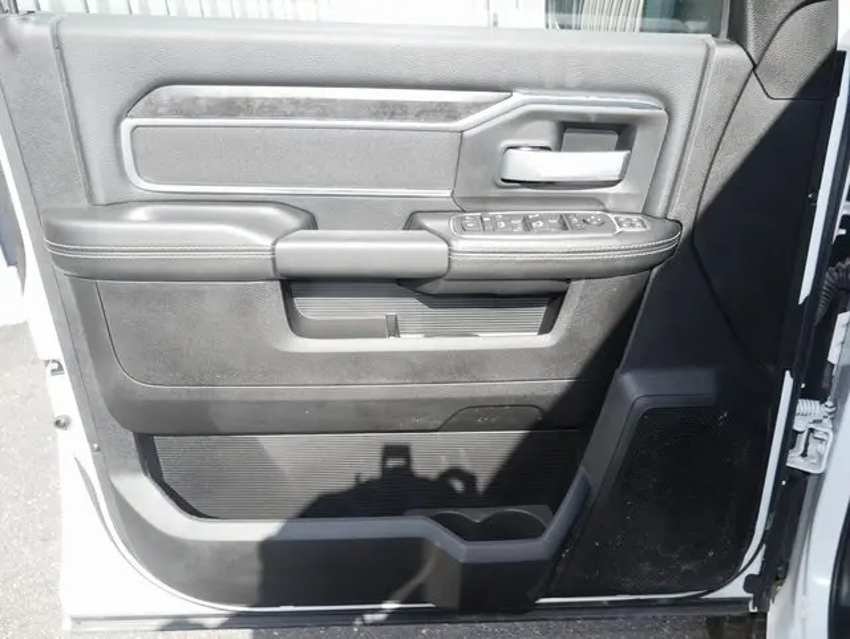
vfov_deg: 46.9
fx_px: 737
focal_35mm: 30
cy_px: 320
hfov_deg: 59.9
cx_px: 425
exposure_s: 1/160
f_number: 5
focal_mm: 15
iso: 200
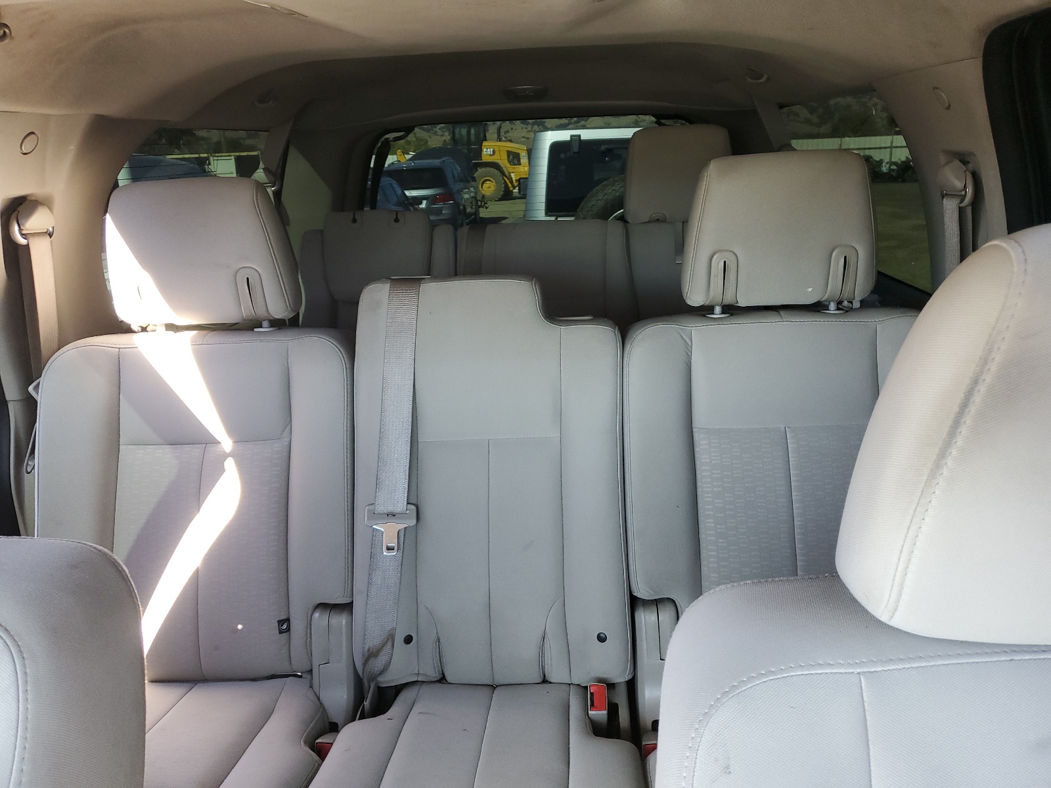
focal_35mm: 26
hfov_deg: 67.3
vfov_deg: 53.1
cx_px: 526
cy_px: 394
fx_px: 789
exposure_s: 1/120
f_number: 1.5
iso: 80
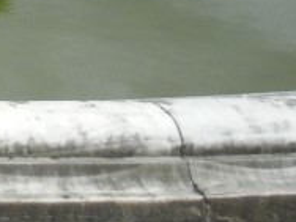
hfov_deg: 10.6
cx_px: -394
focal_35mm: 163
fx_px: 1394
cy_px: -124
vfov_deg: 8.9
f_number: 7
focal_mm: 5.4
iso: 160
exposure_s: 1/486
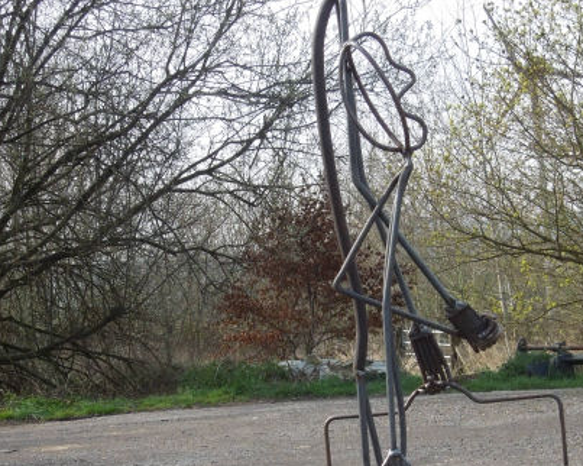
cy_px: 356
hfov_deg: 20.5
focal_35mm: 93
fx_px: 1604
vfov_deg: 16.4
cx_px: 375
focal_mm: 8.7
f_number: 4
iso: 400
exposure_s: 1/1000
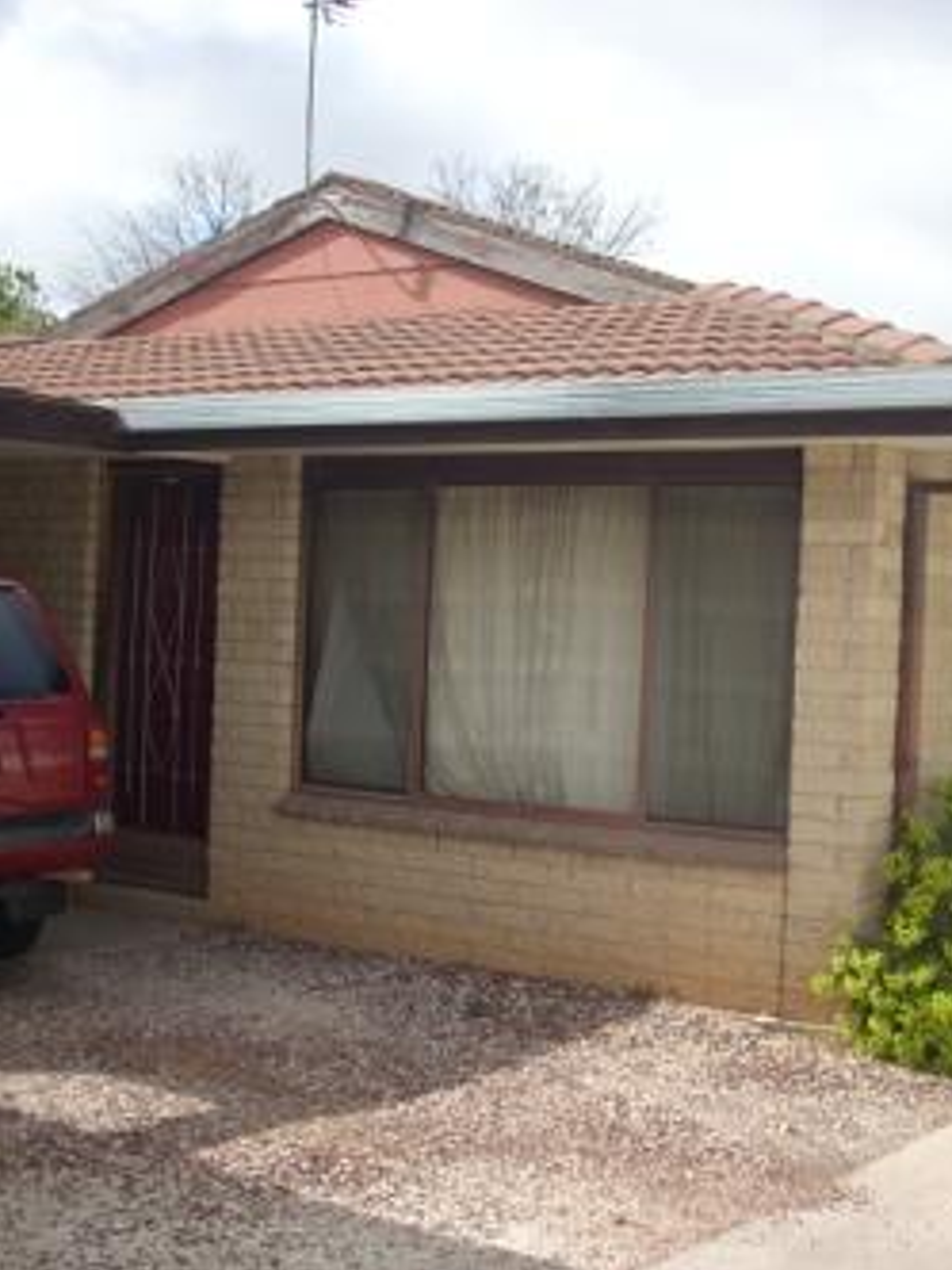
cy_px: 639
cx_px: 608
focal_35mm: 50
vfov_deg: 38.2
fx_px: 1833
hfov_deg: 29.0
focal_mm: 6.2
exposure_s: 1/169
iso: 64
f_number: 5.6
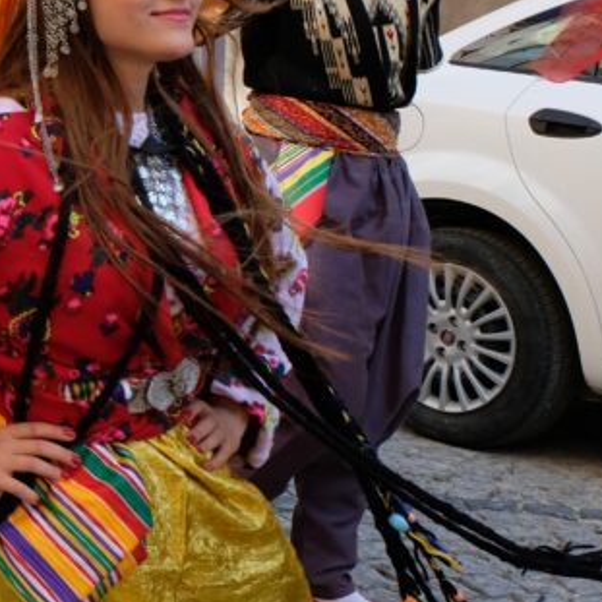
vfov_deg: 20.1
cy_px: 24
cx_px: -360
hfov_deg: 17.9
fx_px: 1653
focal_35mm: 84
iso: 400
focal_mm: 20.1
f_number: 8
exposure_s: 1/180
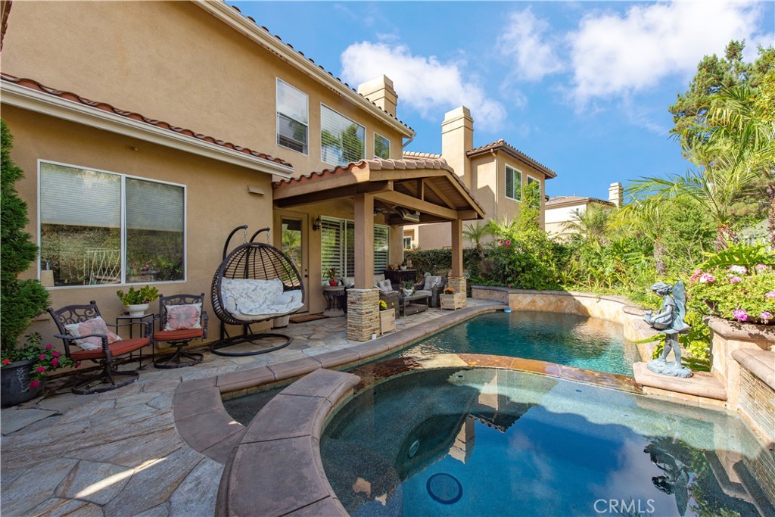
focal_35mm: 14
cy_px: 258
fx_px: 301
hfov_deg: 104.2
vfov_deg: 81.2
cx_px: 388
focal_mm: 14
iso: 200
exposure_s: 1/250
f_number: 8
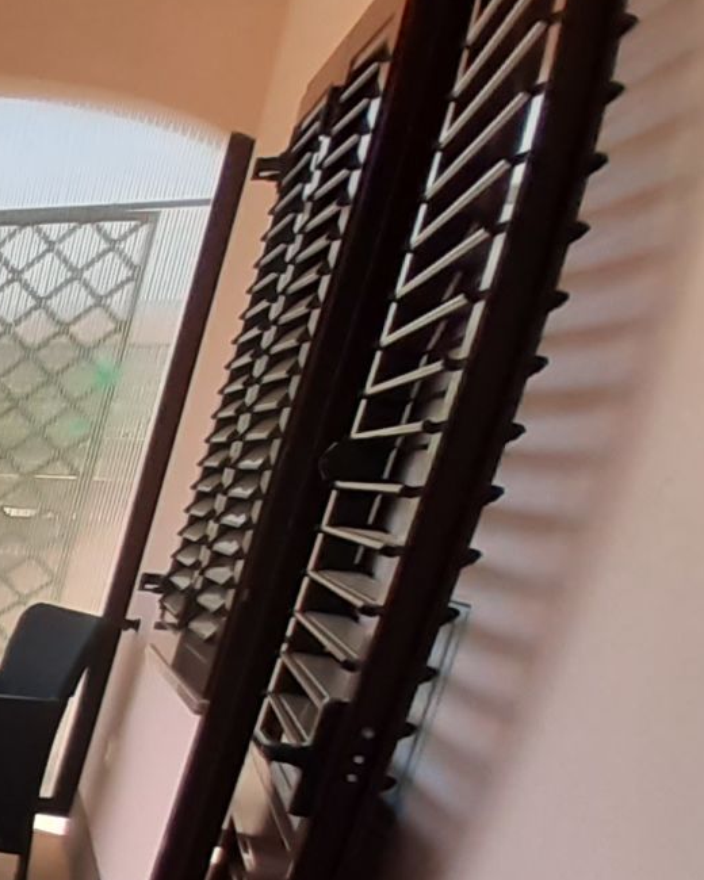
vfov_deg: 40.4
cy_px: 871
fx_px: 1042
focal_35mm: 40
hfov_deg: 20.1
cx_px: -667
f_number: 2.2
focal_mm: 1.13
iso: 40
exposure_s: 1/519
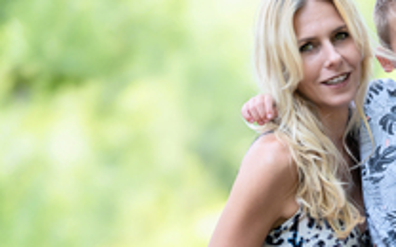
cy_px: 150
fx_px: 2061
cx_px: 396
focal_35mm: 191
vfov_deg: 6.9
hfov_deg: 10.9
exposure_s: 1/350
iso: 140
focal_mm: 85
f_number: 2
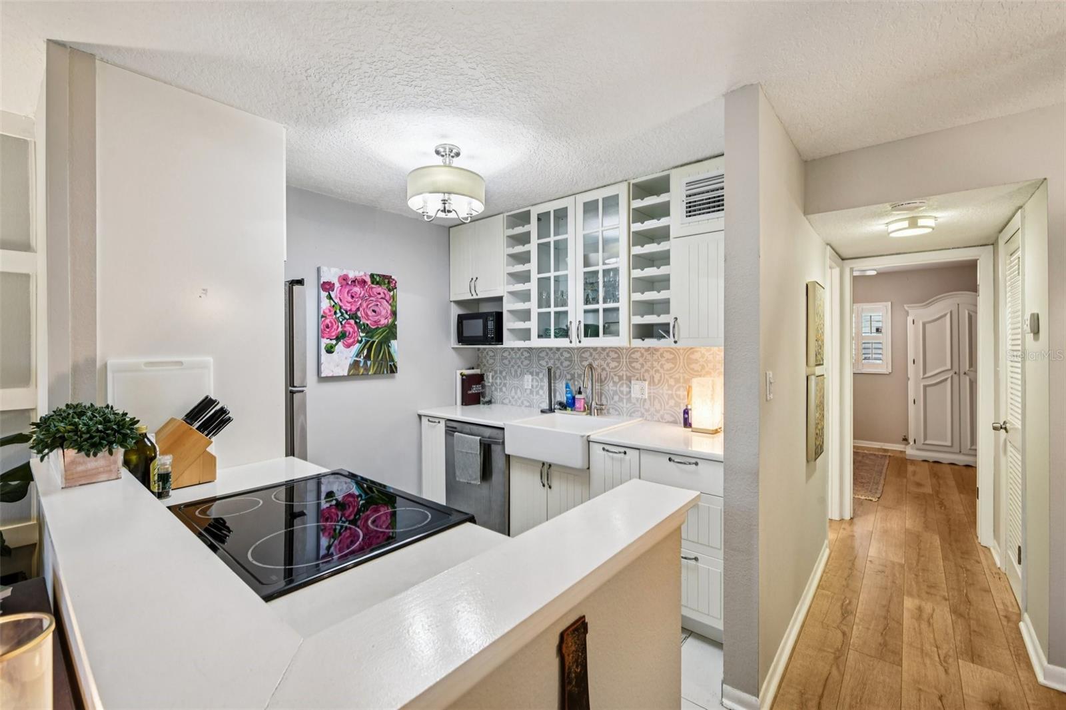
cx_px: 533
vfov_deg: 77.3
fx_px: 444
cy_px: 355
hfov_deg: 100.4
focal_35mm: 15
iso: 400
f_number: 8
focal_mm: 15
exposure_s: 1/8
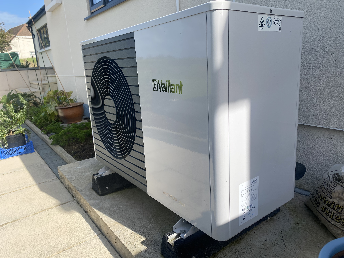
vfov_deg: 53.1
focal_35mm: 26
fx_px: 258
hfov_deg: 67.3
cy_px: 129
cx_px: 172
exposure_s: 1/1996
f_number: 1.8
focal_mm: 4.25
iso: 32
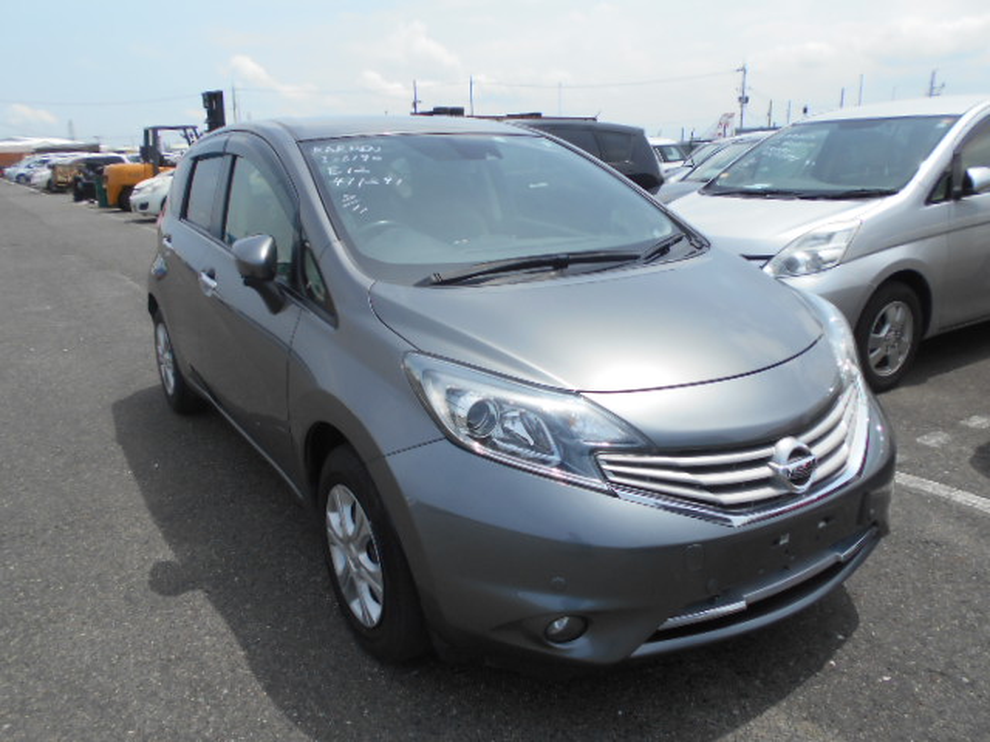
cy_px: 371
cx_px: 495
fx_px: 744
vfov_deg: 53.1
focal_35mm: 26
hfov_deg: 67.3
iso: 80
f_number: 3.2
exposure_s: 1/1250
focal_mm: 4.6
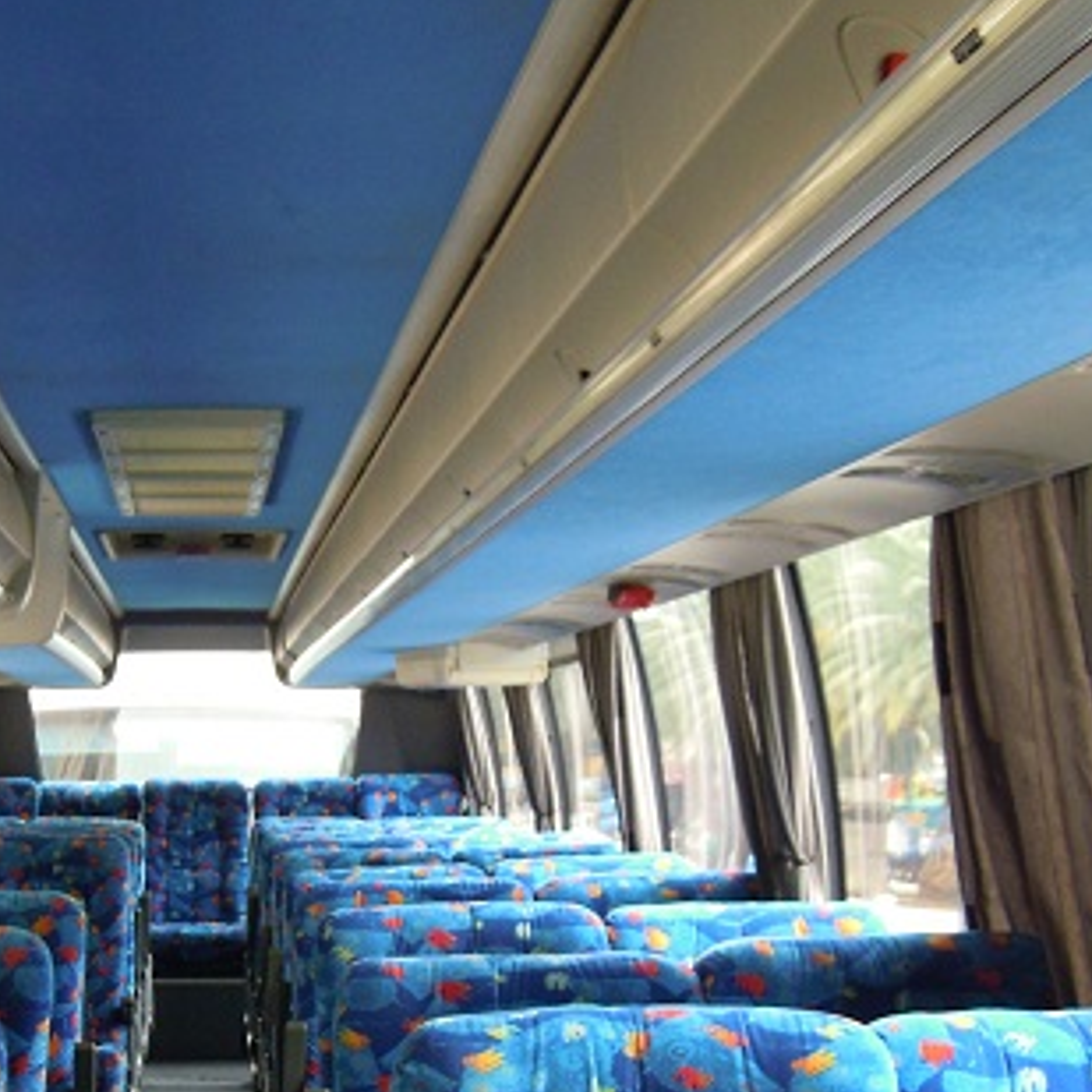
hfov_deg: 26.2
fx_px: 2284
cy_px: 1011
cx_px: 163
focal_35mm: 64
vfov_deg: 25.9
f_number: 2.7
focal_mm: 5
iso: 180
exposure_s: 1/30
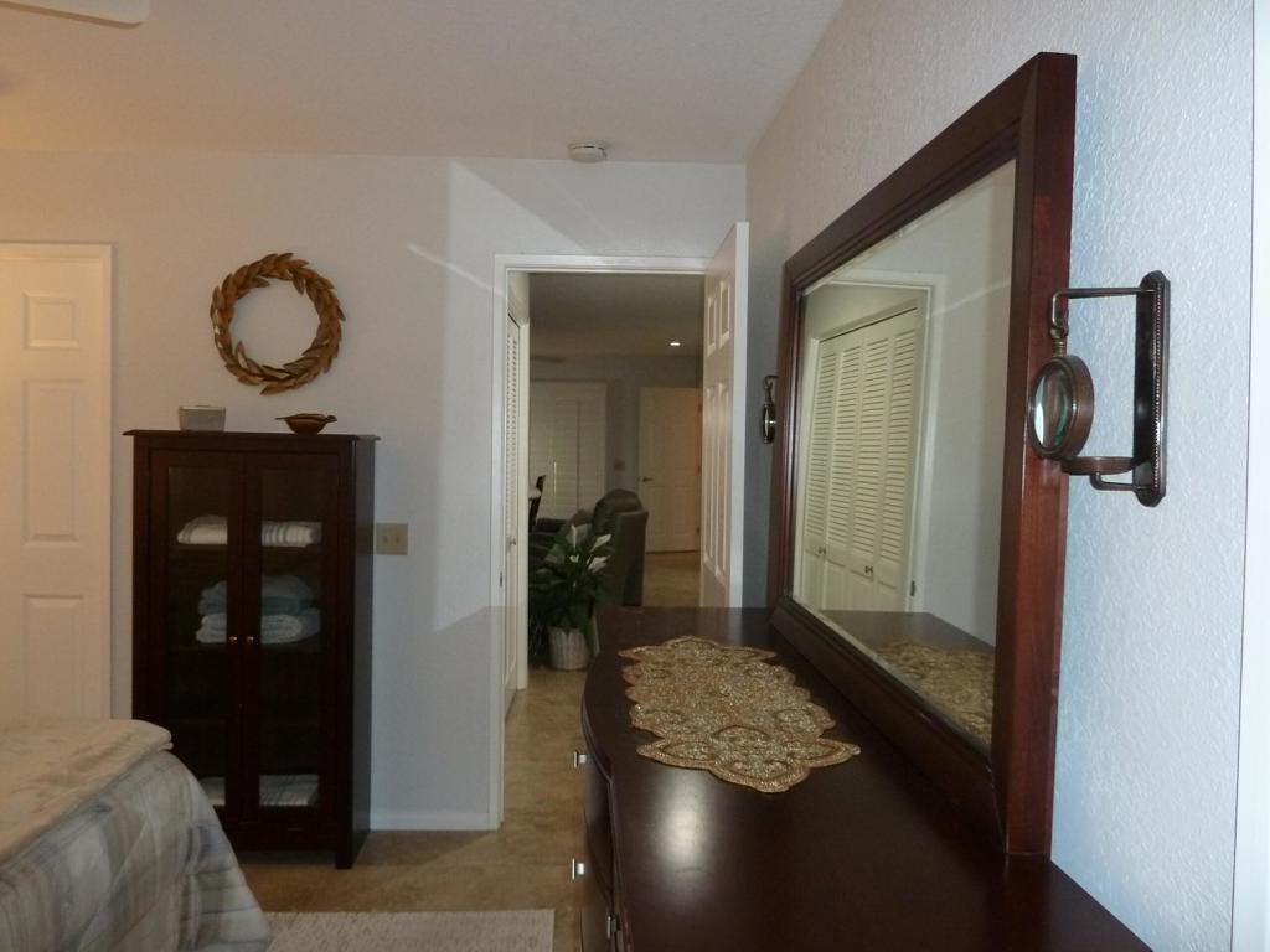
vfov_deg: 54.9
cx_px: 635
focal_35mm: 25
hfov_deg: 69.4
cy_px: 476
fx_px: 917
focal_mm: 4.1
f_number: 3.3
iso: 250
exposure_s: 1/30
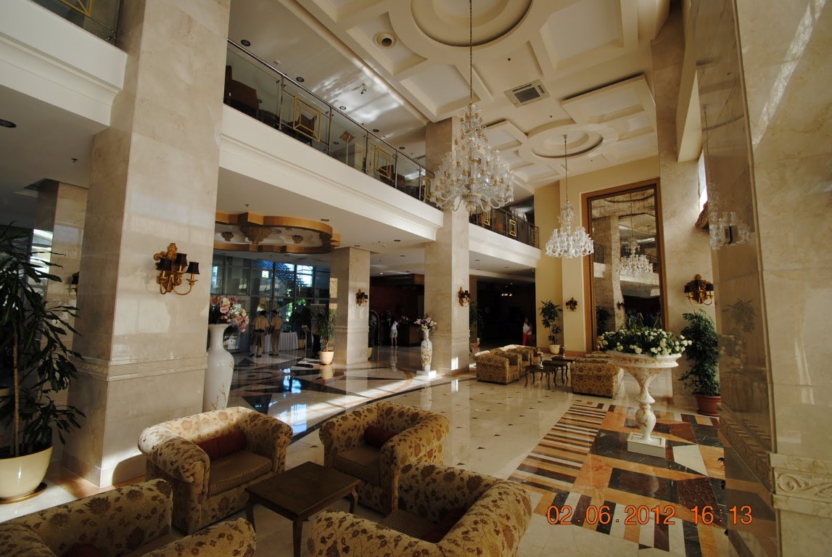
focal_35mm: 15
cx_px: 416
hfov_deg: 100.3
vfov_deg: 77.5
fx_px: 347
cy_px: 278
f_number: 5.6
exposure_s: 1/125
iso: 200
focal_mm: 10
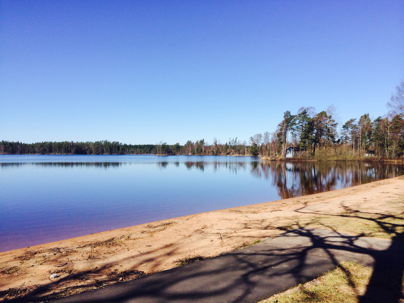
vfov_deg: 46.8
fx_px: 350
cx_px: 202
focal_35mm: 30
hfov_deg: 60.0
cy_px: 152
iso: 40
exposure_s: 1/2740
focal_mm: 4.12
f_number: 2.2
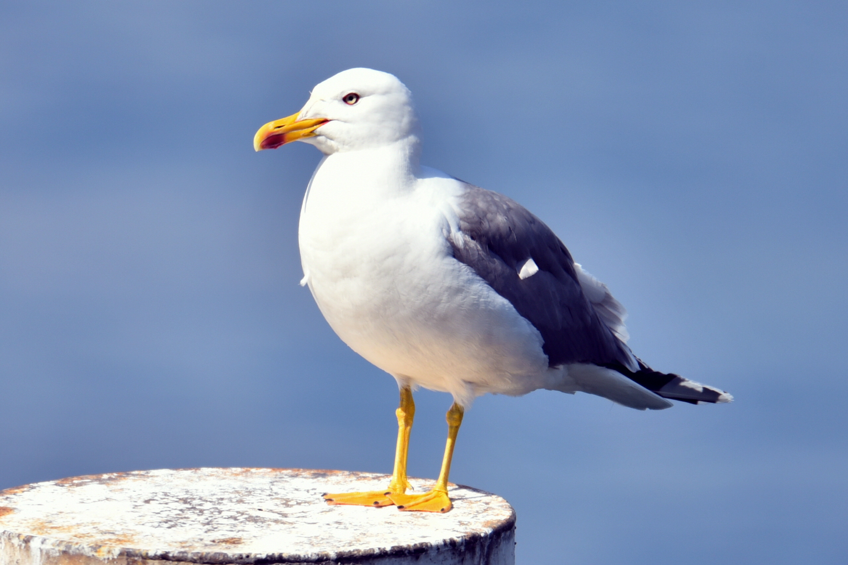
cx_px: 424
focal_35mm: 600
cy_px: 282
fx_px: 14132
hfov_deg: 3.4
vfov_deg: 2.3
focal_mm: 600
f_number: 7.1
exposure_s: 1/800
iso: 200
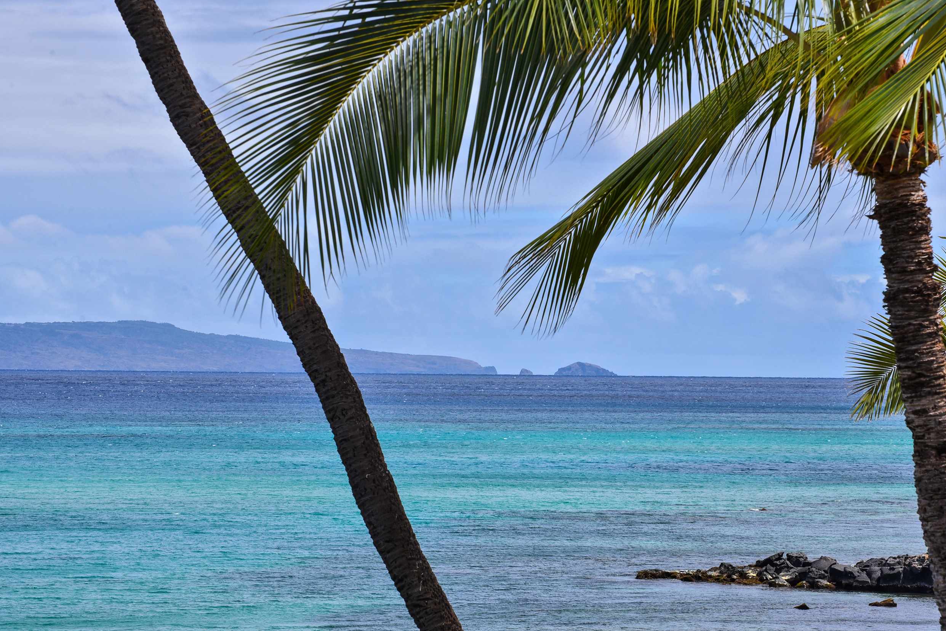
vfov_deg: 8.2
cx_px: 555
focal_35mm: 167
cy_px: 378
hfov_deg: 12.3
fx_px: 4389
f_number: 18
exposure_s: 1/200
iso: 160
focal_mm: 135
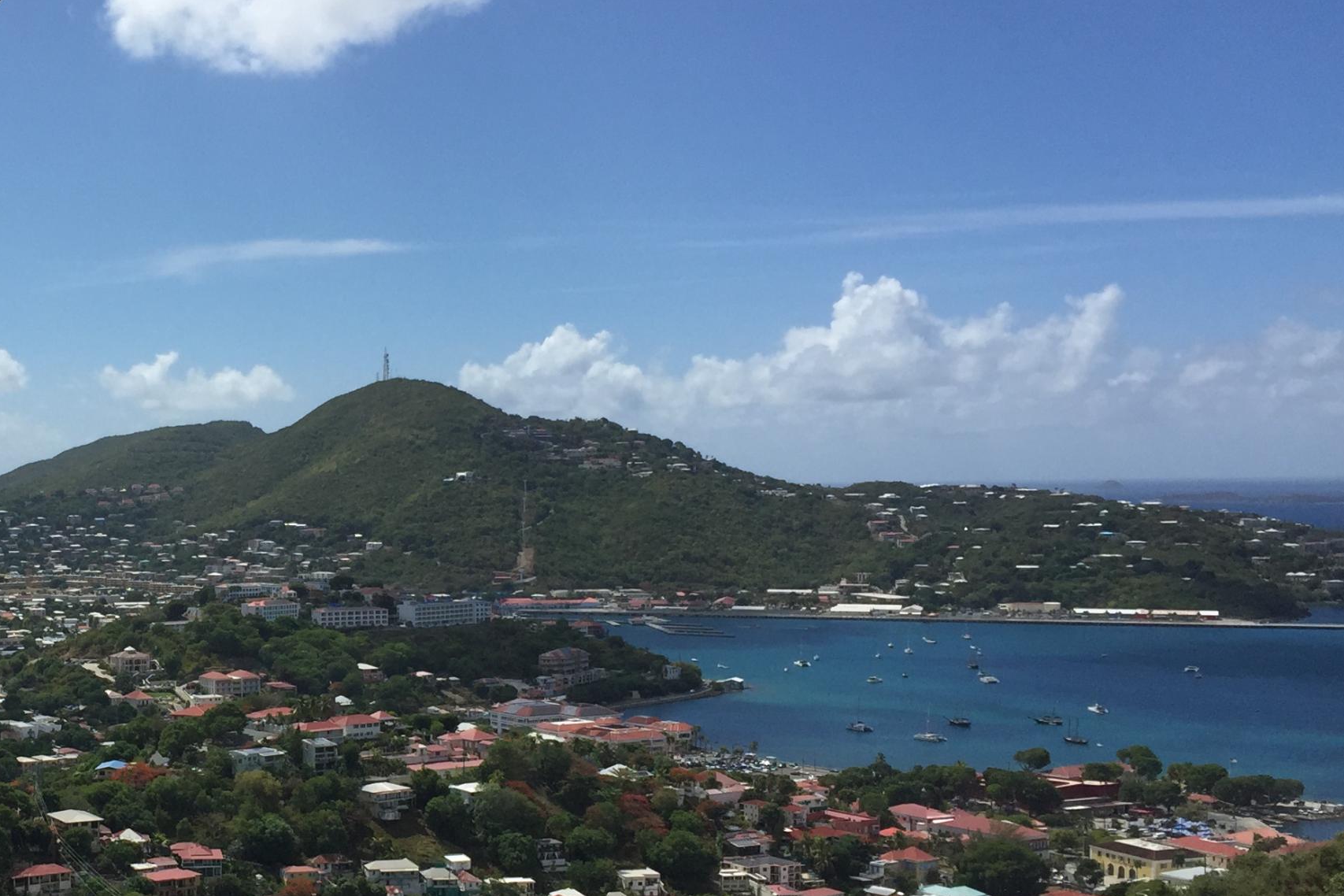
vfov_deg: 25.3
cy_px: 632
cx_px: 168
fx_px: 1979
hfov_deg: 35.6
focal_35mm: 53
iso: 32
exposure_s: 1/4405
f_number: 2.2
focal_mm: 4.15
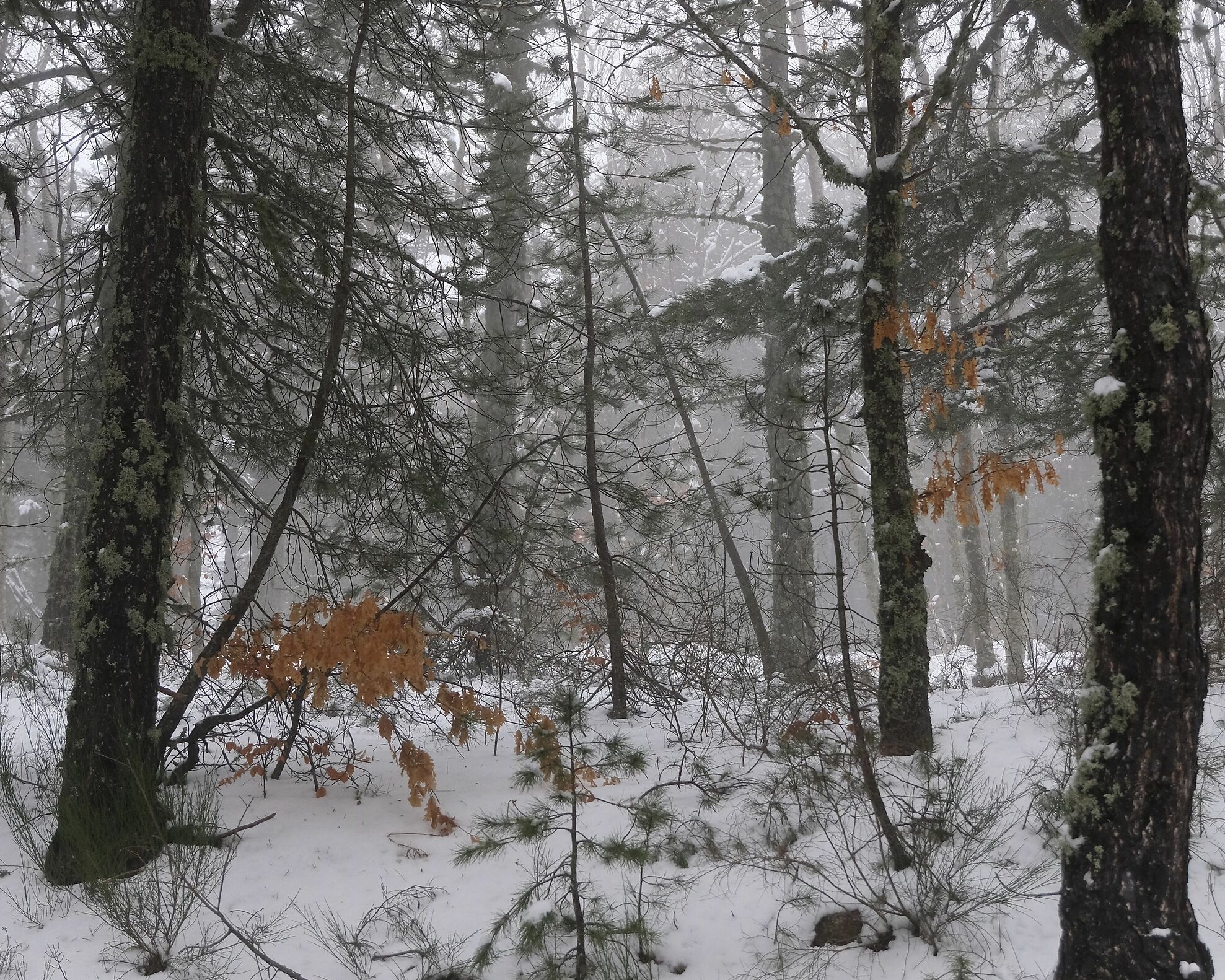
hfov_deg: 38.0
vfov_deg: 30.8
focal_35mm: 49
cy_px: 489
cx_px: 669
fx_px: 1777
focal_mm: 28.4
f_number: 2.8
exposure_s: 1/250
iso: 800
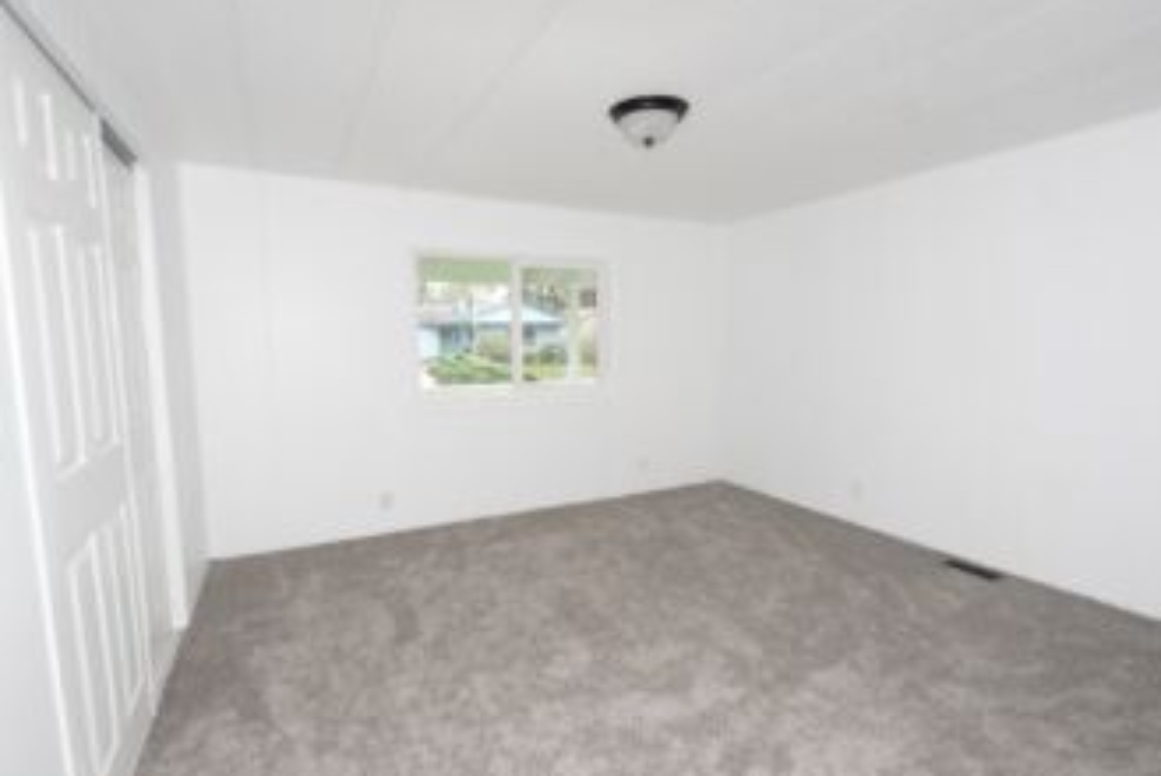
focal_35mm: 17
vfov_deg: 70.5
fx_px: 549
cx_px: 593
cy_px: 397
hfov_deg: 93.2
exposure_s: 1/1600
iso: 3200
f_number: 4
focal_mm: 14
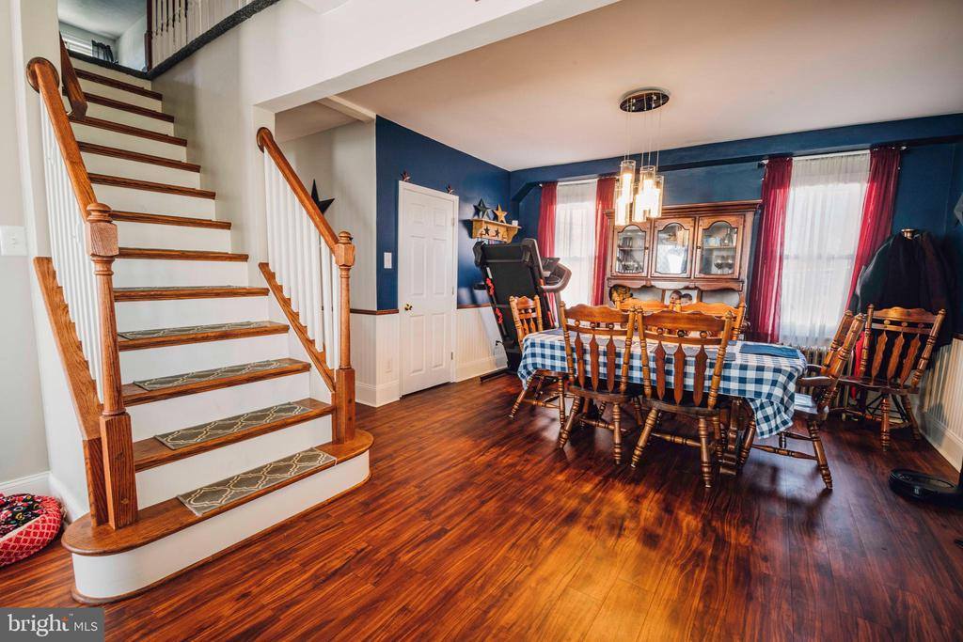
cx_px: 482
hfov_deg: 100.4
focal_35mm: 15
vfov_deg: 77.3
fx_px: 401
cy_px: 321
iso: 500
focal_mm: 15
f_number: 14
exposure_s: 1/13
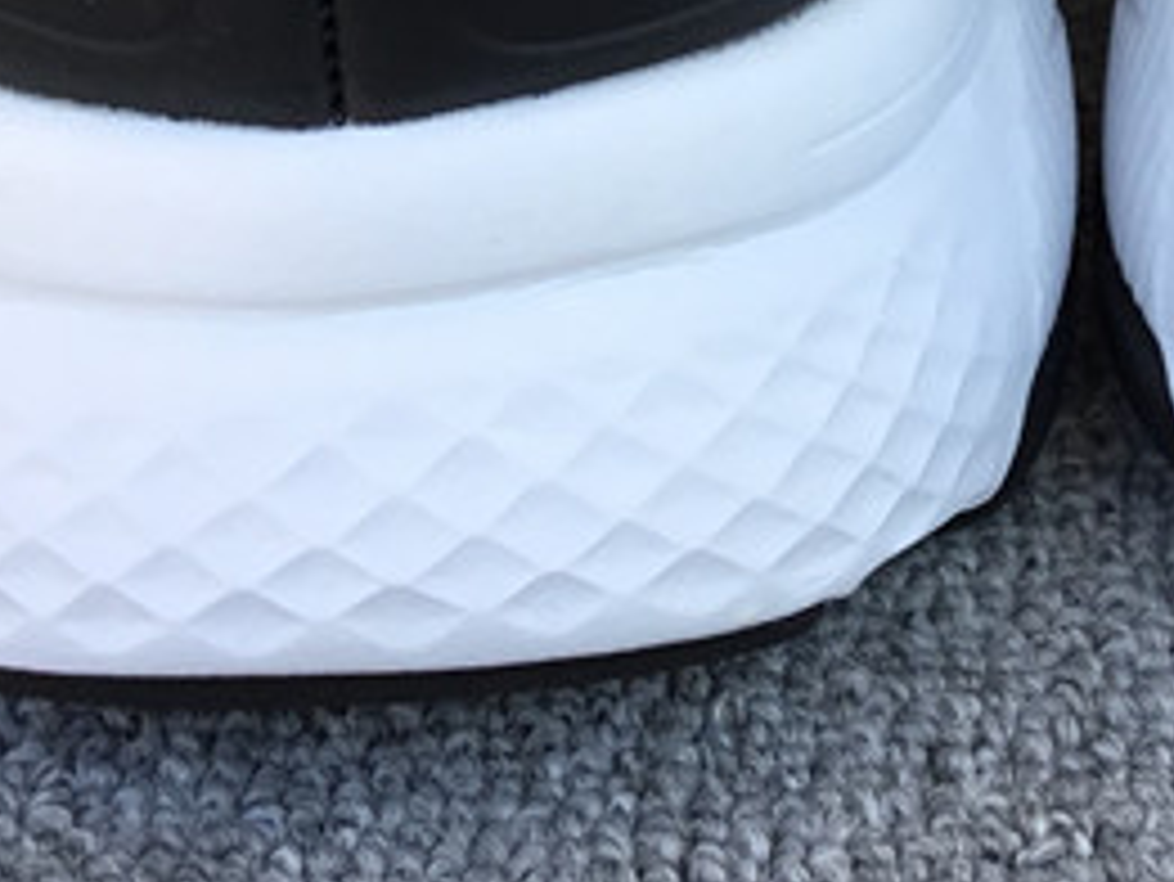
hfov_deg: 17.9
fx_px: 3631
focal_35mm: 107
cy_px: -398
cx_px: 1161
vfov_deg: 13.2
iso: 25
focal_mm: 3.3
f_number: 2.4
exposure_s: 1/154
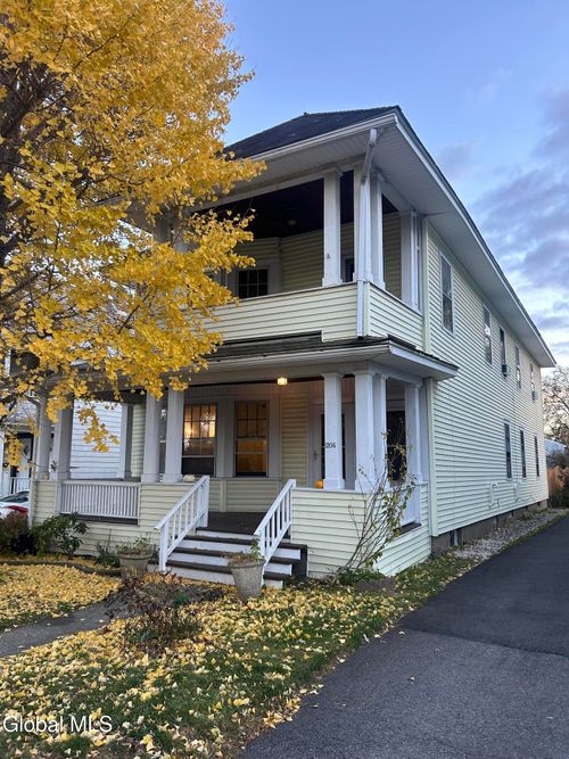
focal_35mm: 26
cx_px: 284
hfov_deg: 53.0
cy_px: 380
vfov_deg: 67.3
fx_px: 570
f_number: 1.5
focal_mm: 5.7
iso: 100
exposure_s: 1/120
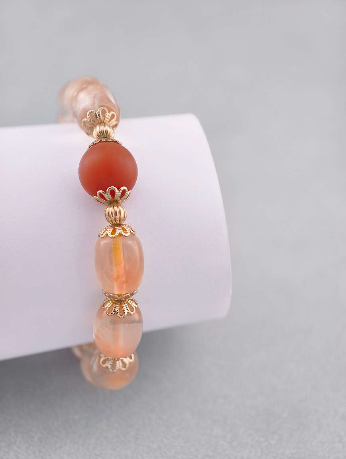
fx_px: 1130
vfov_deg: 23.0
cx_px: 173
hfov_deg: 17.4
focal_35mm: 85
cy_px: 230
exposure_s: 1/160
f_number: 2.67
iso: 125
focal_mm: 22.48
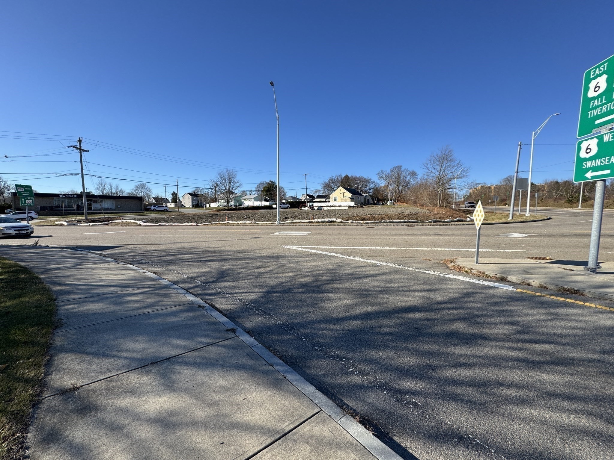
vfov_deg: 85.7
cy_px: 230
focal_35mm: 14
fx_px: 248
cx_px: 307
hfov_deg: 102.1
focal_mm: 2.22
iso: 50
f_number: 2.2
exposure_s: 1/1637
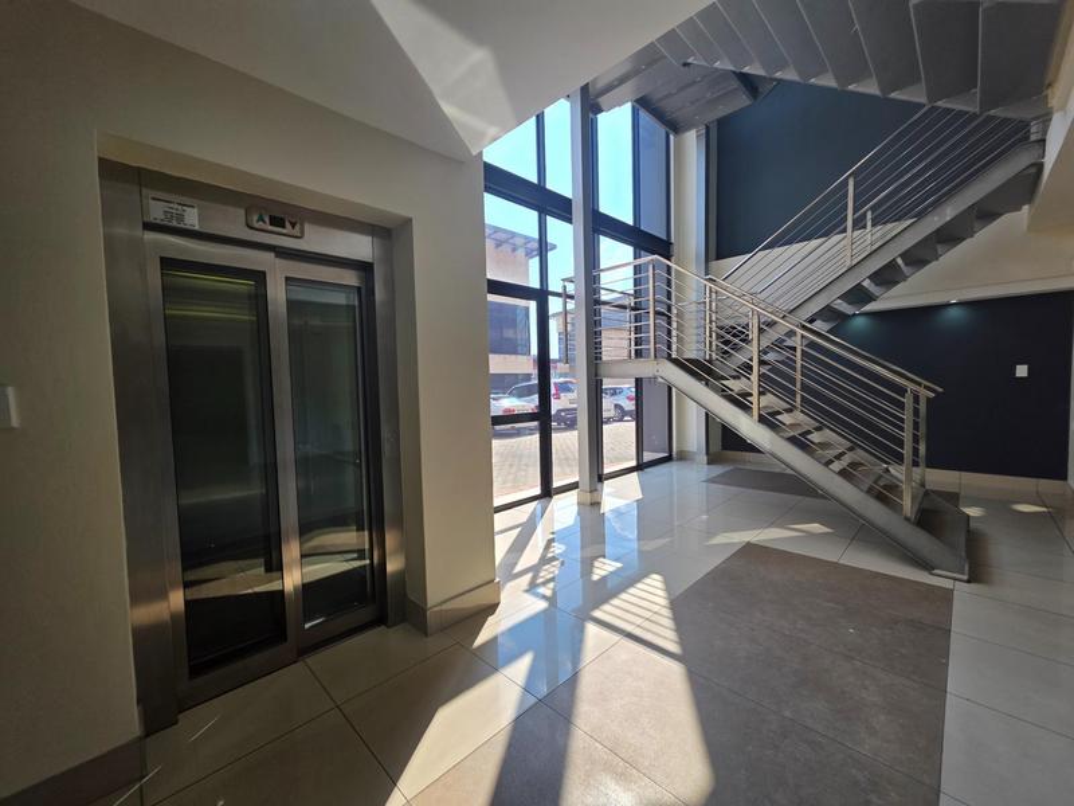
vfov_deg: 89.9
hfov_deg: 106.2
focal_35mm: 13
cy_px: 403
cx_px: 537
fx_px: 403
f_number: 1.9
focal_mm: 2.2
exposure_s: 1/321
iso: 40
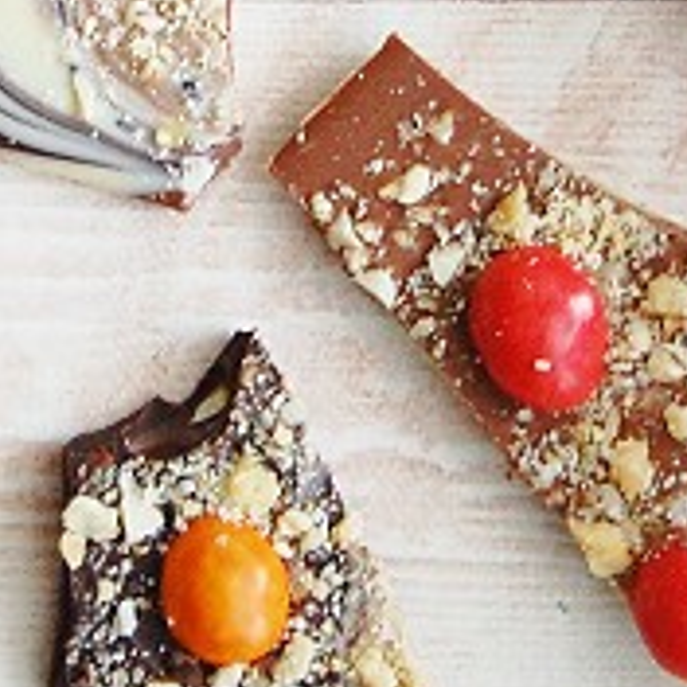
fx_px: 4872
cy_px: 100
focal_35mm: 217
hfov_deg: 8.1
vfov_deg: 8.0
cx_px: 195
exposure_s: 1/40
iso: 800
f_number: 4.2
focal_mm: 30
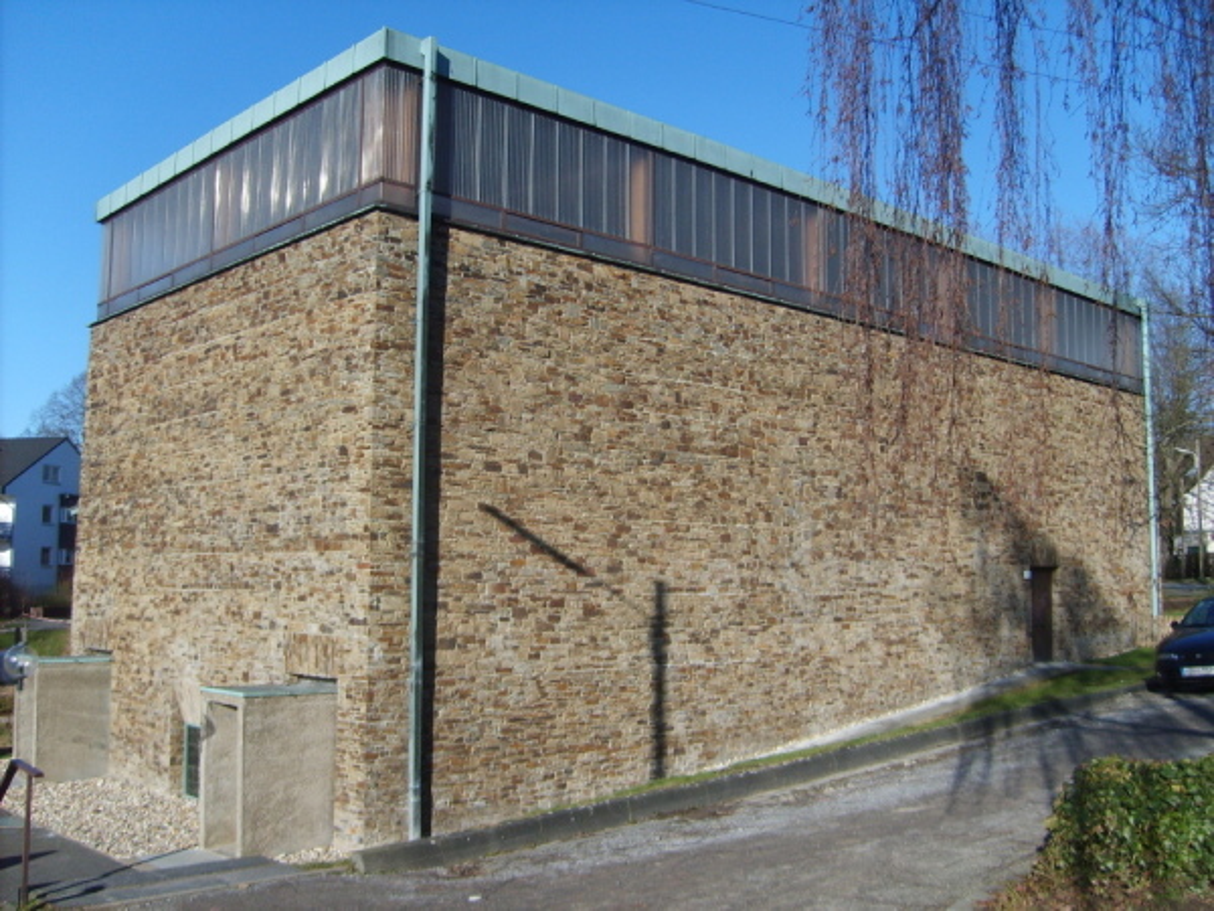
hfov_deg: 52.6
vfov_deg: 40.7
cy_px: 456
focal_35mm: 35
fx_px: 1227
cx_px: 607
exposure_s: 1/1000
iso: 50
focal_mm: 5.8
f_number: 2.8
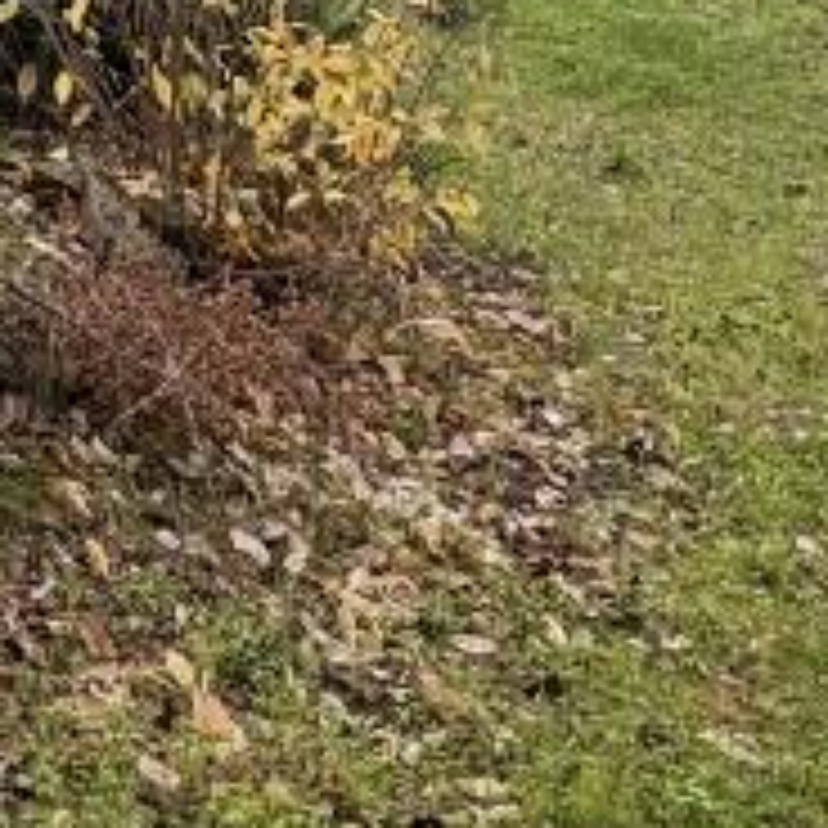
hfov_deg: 24.1
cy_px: -486
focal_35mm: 69
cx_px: 36
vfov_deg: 20.5
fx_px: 1867
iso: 40
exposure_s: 1/596
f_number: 2.2
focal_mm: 2.22
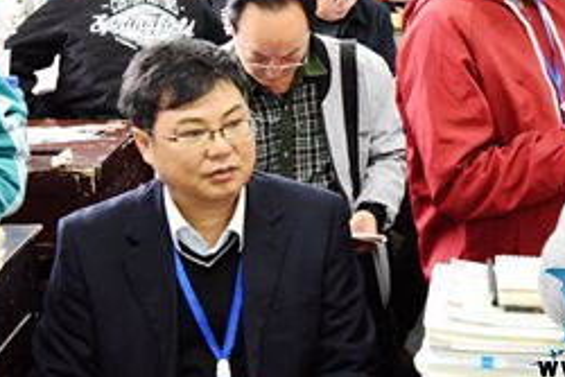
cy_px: 54
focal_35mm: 92
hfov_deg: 22.0
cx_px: 398
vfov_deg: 14.8
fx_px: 1445
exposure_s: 1/50
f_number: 5
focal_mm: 46
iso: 5000
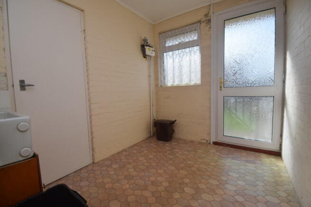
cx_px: 156
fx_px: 130
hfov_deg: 100.4
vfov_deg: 77.4
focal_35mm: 15
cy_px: 104
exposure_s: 1/250
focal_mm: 10
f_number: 8
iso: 200
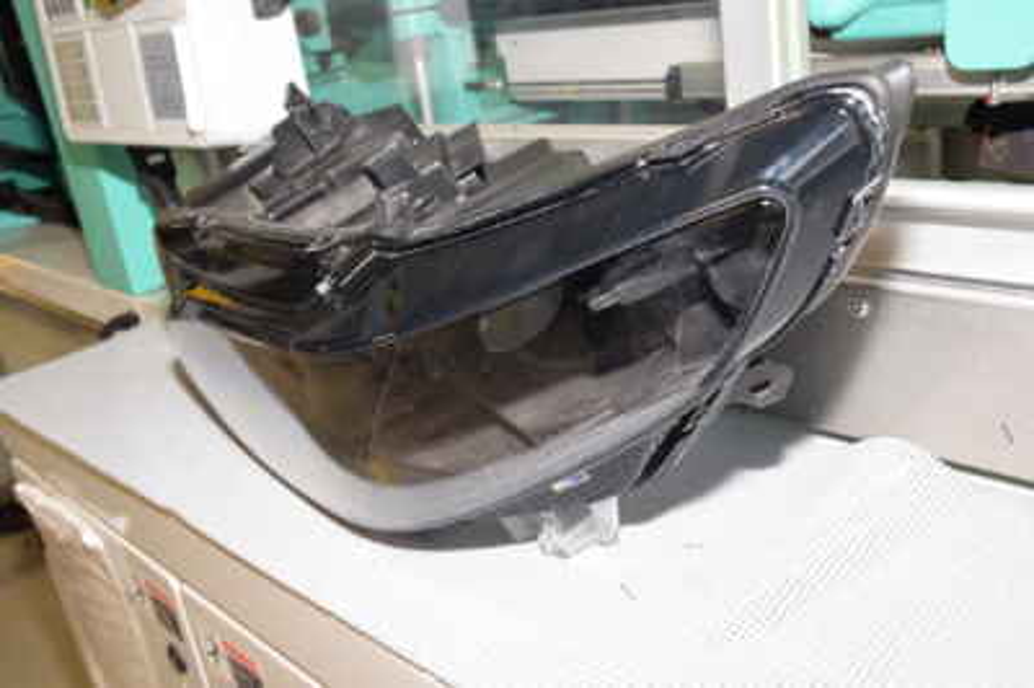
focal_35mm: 36
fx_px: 1033
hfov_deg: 53.2
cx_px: 517
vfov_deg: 36.8
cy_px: 344
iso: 800
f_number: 5
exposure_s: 1/100
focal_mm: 24
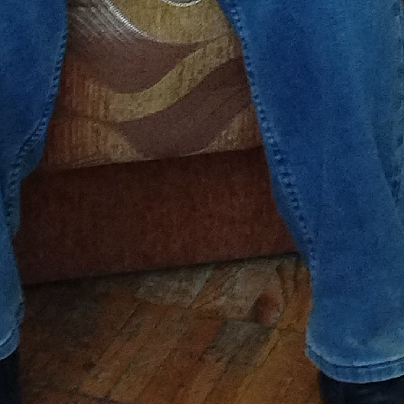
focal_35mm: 173
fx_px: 2284
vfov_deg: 9.8
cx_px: 80
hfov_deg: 10.1
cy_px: -215
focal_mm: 4.25
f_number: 1.8
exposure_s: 1/25
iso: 313
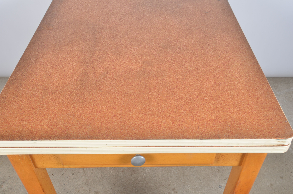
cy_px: 97
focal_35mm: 36
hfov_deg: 53.2
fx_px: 292
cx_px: 146
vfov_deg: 36.7
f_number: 11
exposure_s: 1/125
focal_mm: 24
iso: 100
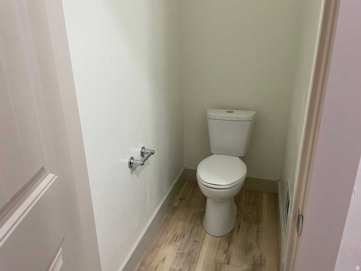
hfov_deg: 67.3
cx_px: 180
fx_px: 271
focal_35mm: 26
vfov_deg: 53.1
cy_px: 136
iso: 100
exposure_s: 1/60
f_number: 1.6
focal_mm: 4.2
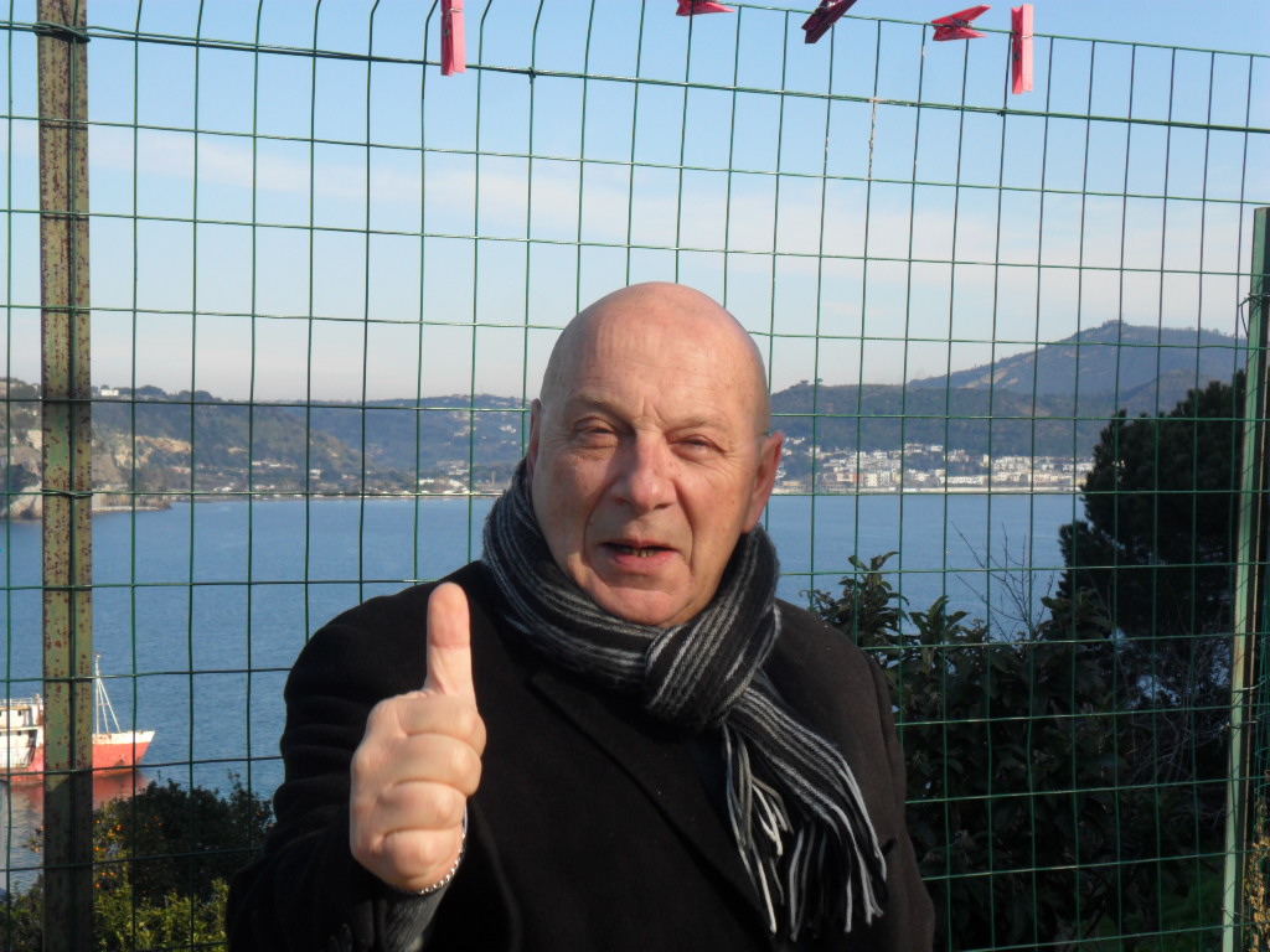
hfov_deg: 30.7
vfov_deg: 23.3
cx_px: 635
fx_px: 2311
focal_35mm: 63
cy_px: 476
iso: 100
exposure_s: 1/250
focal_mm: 11.2
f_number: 5.6
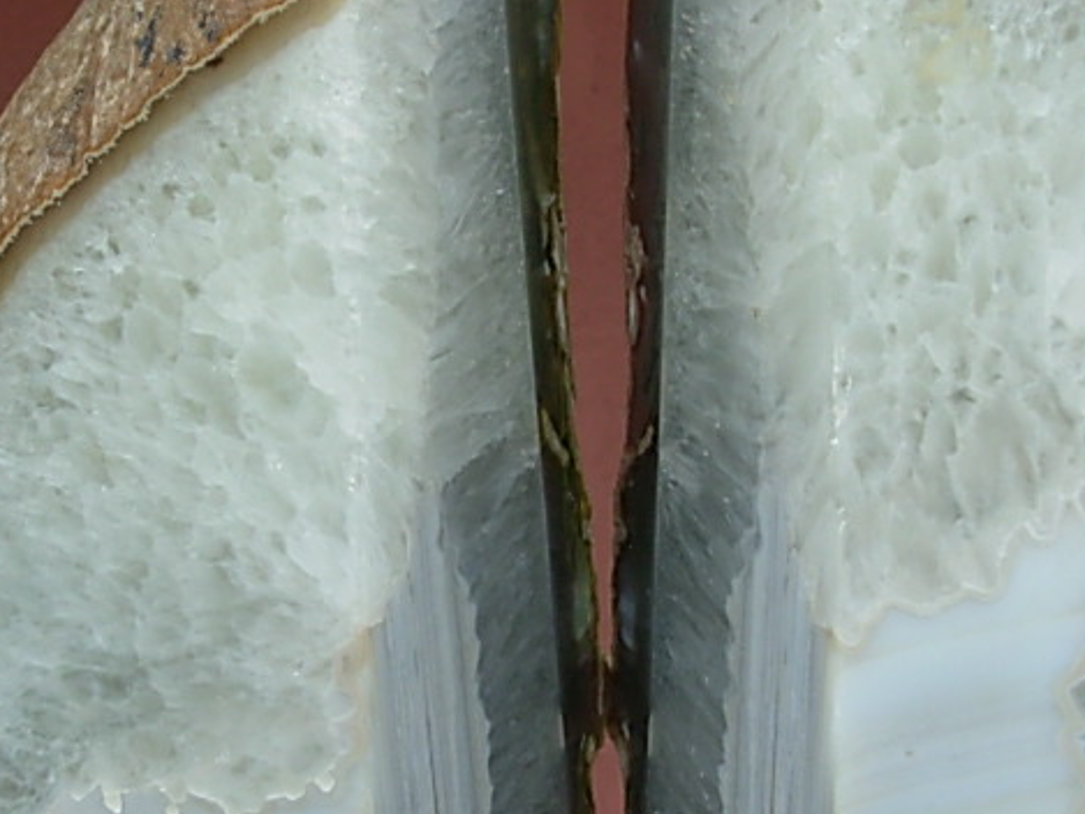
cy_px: 548
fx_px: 2602
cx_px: 564
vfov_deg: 17.7
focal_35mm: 83
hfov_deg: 23.6
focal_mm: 6.3
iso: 50
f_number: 2.9
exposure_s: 1/395
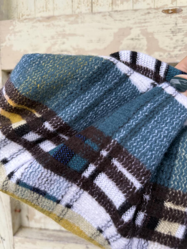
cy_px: 124
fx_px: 173
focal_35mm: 24
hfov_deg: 56.8
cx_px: 94
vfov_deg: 71.6
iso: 200
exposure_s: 1/69
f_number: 1.78
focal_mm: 6.76
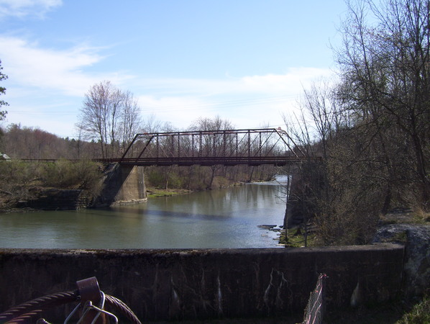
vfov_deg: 39.7
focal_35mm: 36
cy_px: 162
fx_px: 448
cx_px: 215
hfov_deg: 51.3
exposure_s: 1/500
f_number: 4.8
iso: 80
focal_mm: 6
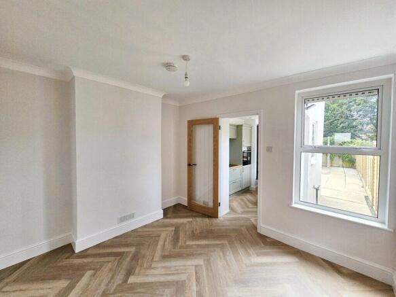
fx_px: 149
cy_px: 148
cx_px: 198
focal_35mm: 13
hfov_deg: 106.2
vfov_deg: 89.9
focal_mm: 2.2
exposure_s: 1/194
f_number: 2.2
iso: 80
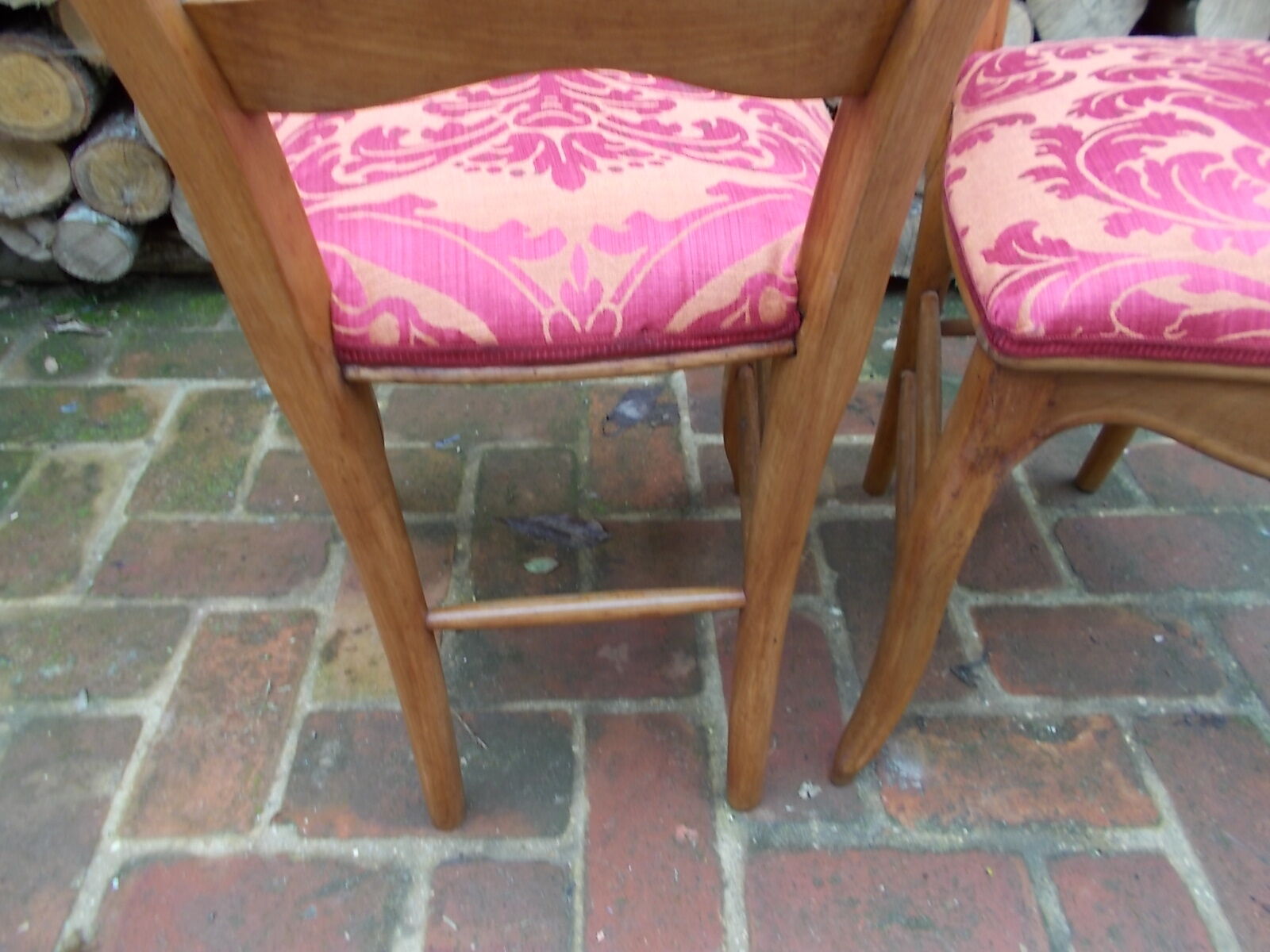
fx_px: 954
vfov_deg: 53.1
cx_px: 635
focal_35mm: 26
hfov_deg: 67.3
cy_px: 476
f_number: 3.2
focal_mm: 4.6
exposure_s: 1/40
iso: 80
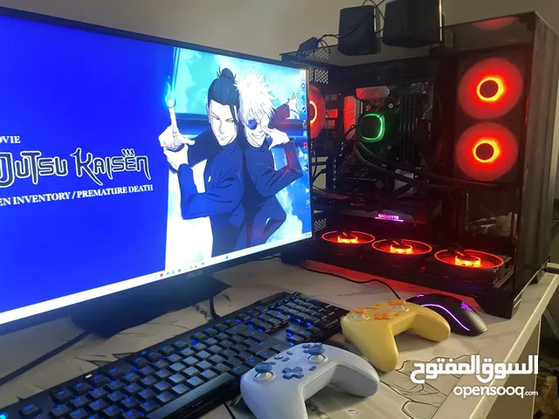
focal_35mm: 26
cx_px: 280
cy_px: 210
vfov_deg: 53.1
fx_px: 420
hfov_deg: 67.3
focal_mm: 4.25
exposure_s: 1/60
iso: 250
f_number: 1.8
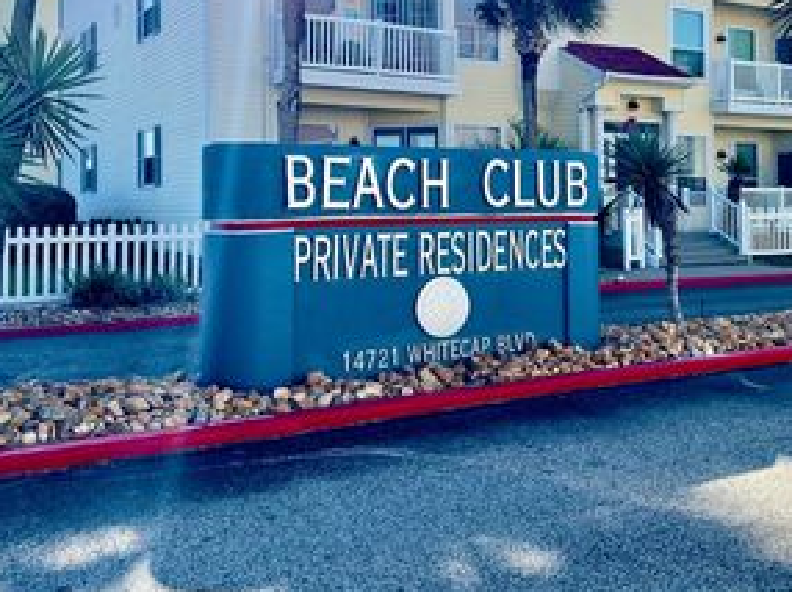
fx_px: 960
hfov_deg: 44.5
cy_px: 165
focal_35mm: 42
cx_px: 493
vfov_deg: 33.8
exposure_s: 1/3413
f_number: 1.78
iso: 100
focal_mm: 6.76
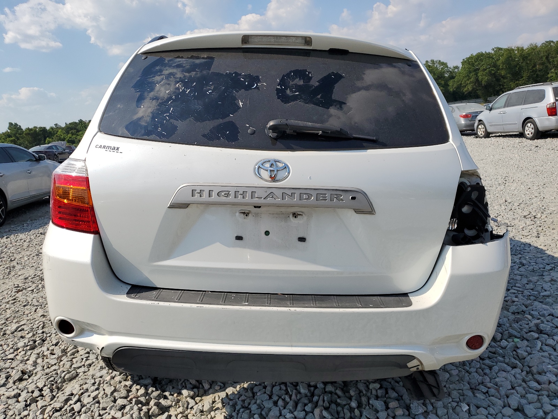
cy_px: 210
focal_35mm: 26
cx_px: 279
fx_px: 419
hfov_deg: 67.3
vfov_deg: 53.1
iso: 50
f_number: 1.5
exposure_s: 1/5000
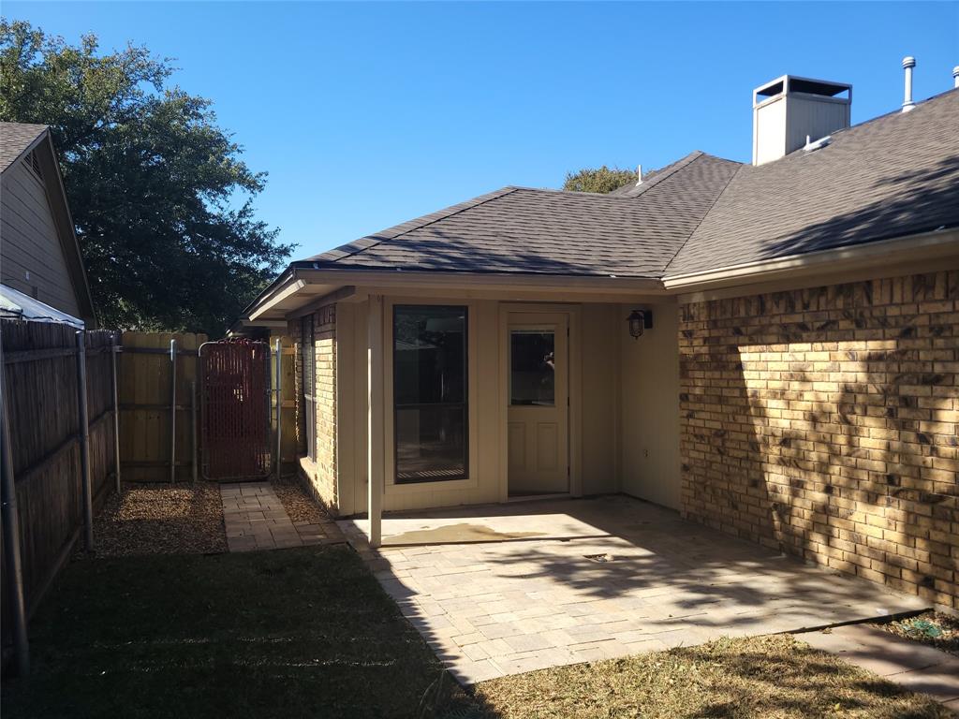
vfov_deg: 53.1
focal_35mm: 26
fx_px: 720
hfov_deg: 67.3
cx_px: 480
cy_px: 360
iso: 40
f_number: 1.8
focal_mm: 5.4
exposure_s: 1/1060
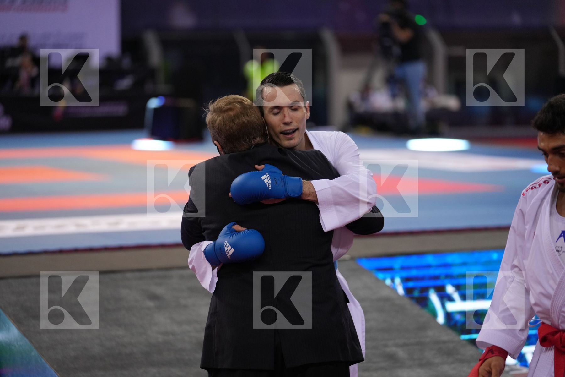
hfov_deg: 15.2
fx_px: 2119
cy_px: 188
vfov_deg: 10.2
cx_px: 282
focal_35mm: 135
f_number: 2.8
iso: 2000
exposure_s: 1/1000
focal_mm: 135
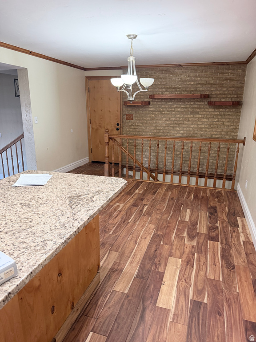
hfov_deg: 56.8
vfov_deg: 71.6
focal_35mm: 24
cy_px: 171
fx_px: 237
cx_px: 128
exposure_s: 1/60
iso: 250
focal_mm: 6.76
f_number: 1.78
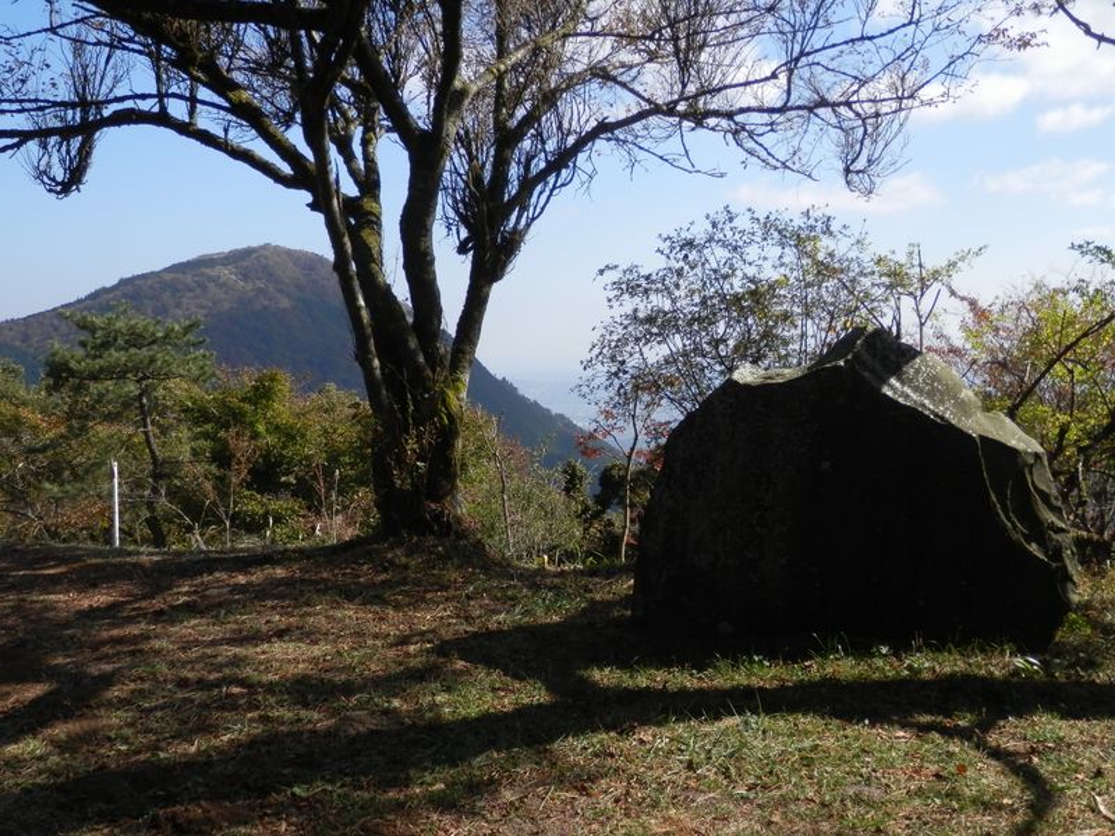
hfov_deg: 50.1
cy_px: 418
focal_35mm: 37
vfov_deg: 38.7
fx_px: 1192
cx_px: 558
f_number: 3.6
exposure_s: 1/640
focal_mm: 6.6
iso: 80
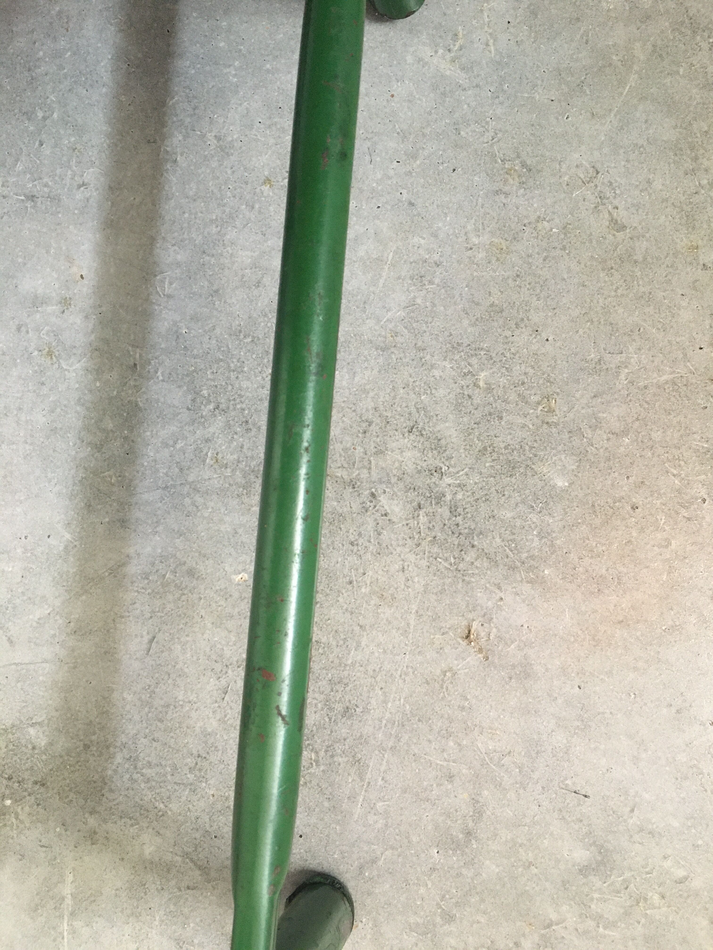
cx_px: 356
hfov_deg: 48.2
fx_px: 796
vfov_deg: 61.7
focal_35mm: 29
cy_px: 475
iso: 200
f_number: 2.2
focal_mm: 4.15
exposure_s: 1/25
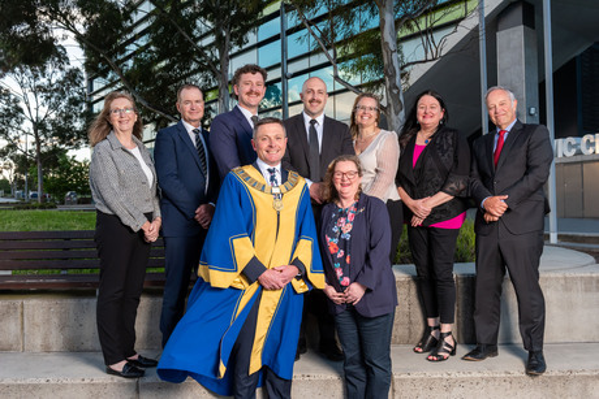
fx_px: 533
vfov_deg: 41.1
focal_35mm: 32
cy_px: 200
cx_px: 300
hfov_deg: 58.7
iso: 800
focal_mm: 32
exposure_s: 1/160
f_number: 8
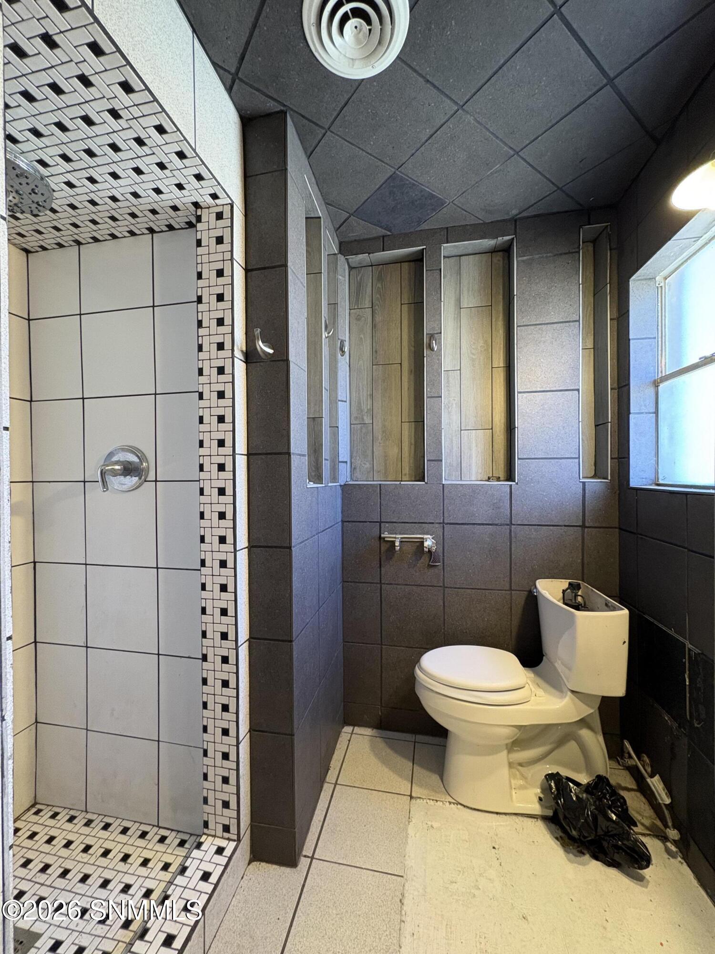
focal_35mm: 14
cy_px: 477
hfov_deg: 85.7
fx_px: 386
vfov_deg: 102.1
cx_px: 358
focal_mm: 2.22
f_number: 2.2
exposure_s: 1/60
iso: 250
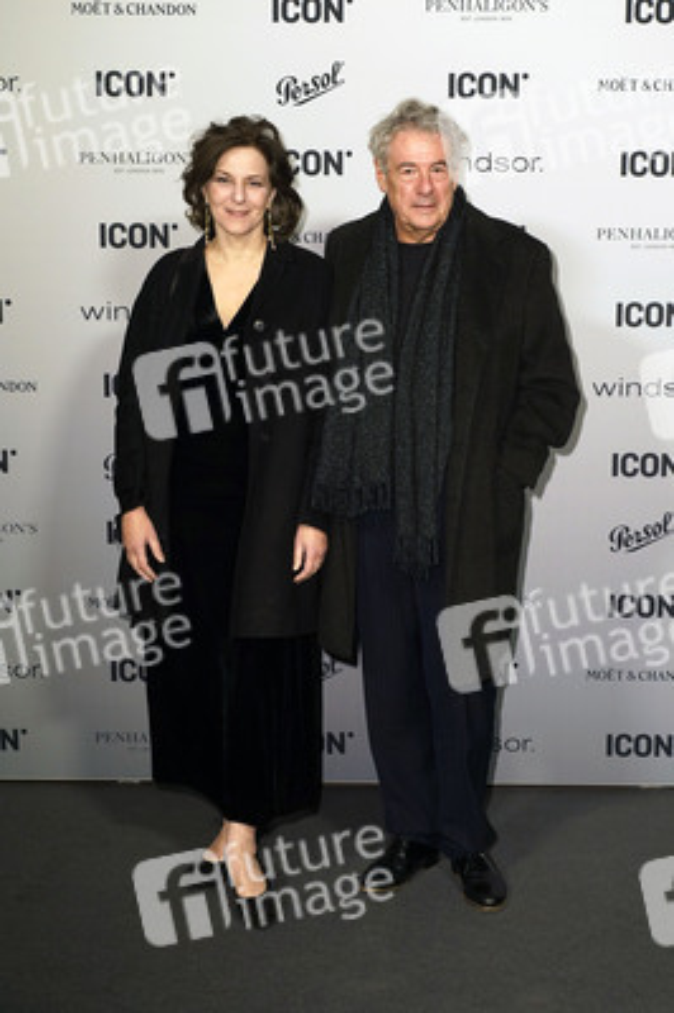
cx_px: 337
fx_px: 1406
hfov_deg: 26.9
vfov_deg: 39.6
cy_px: 506
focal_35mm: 50
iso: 1600
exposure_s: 1/160
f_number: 5.6
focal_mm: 50
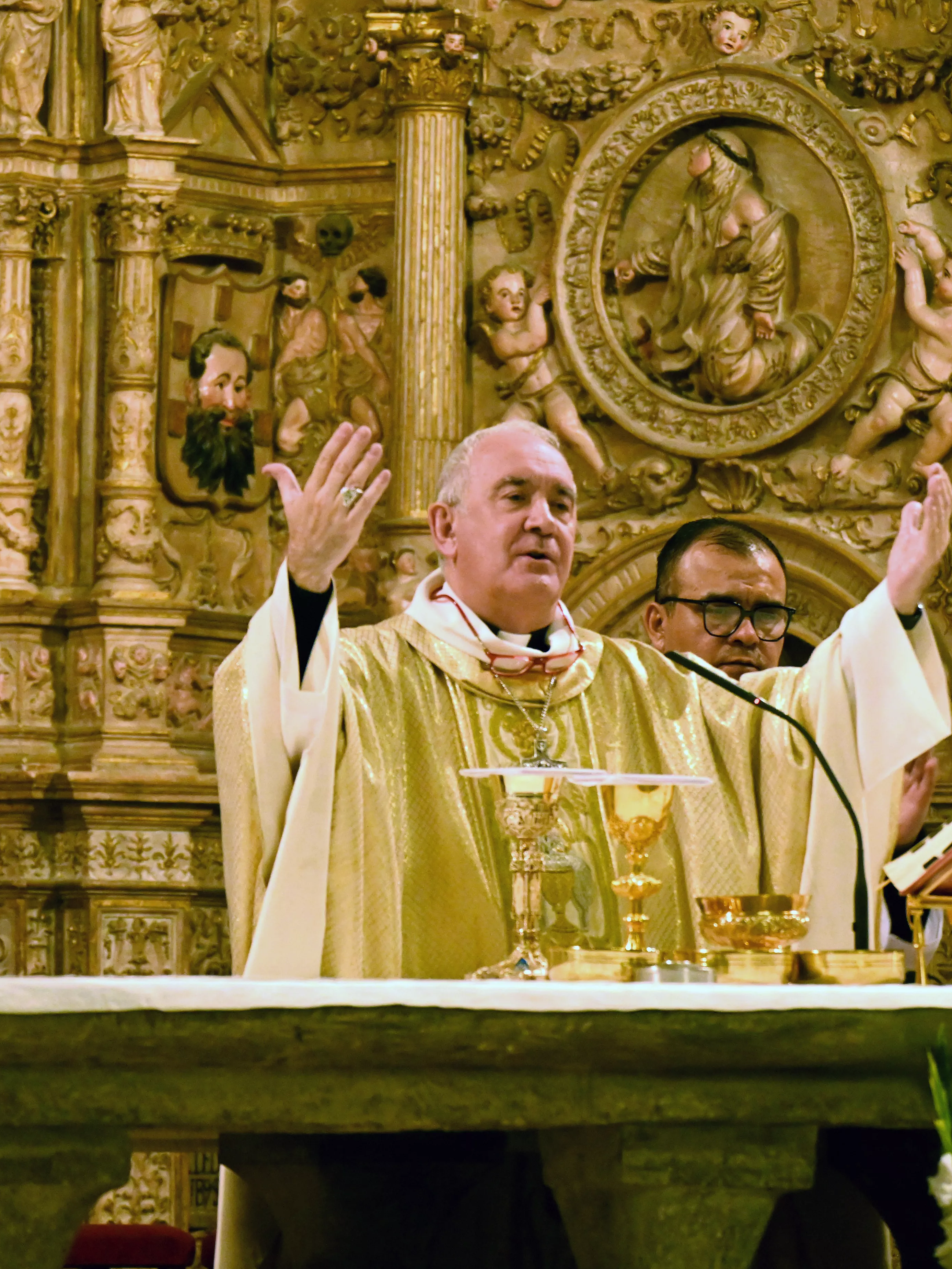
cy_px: 635
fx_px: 9156
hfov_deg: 6.0
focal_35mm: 250
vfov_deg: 7.9
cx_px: 559
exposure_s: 1/80
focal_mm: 115
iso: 3200
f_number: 5
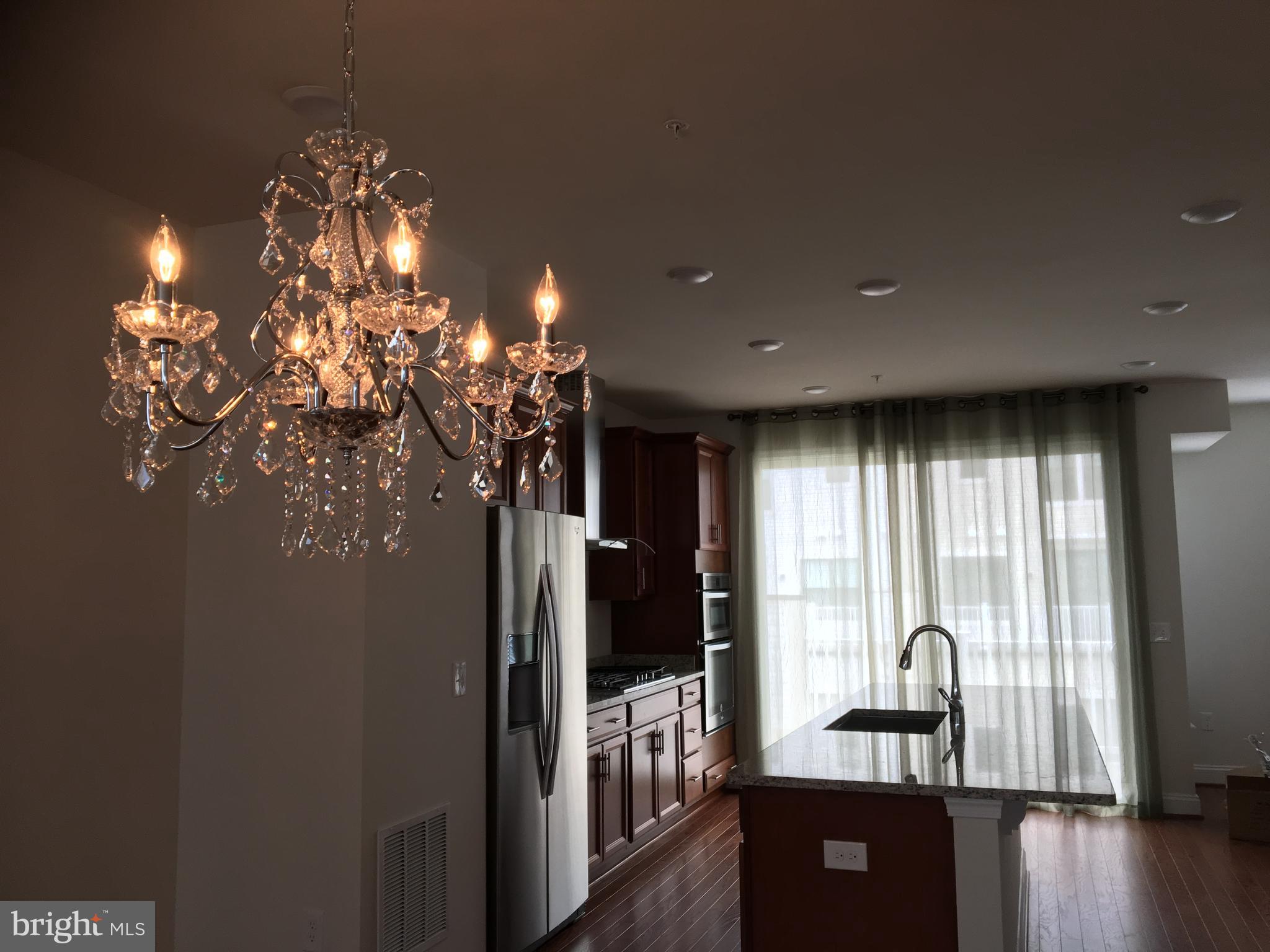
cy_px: 476
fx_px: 1064
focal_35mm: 29
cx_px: 635
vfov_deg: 48.2
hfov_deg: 61.7
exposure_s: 1/120
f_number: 2.2
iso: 40
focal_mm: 4.15
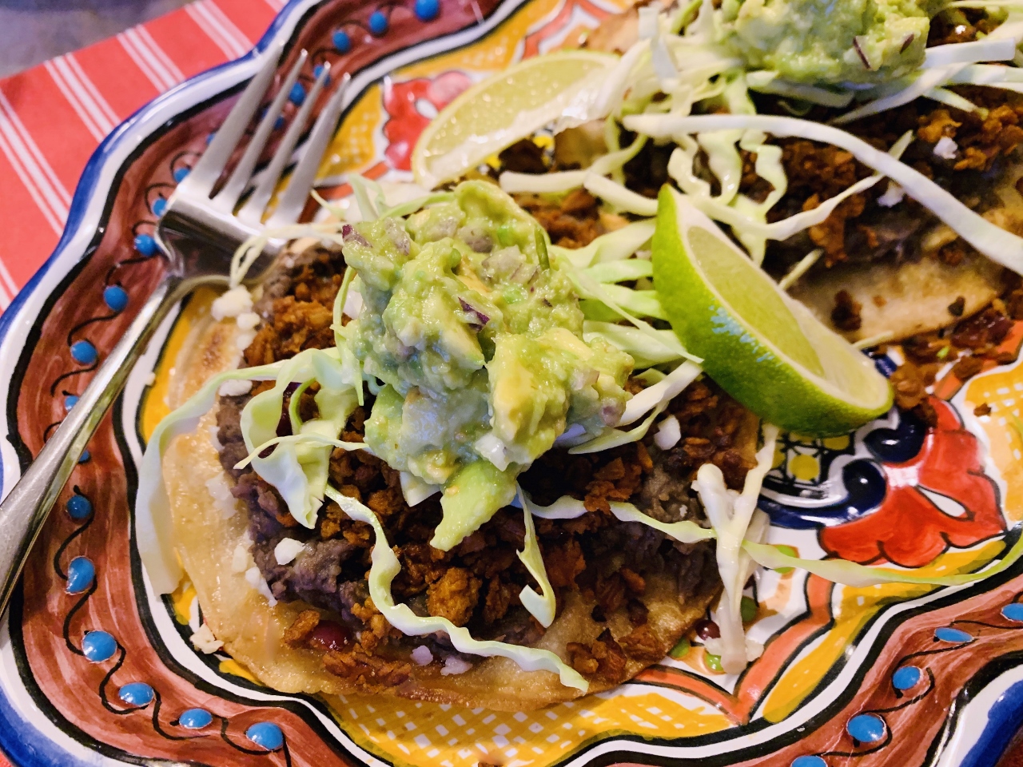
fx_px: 768
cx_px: 512
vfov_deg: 53.1
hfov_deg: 67.3
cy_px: 384
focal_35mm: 26
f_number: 1.8
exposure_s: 1/60
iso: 250
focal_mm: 4.25
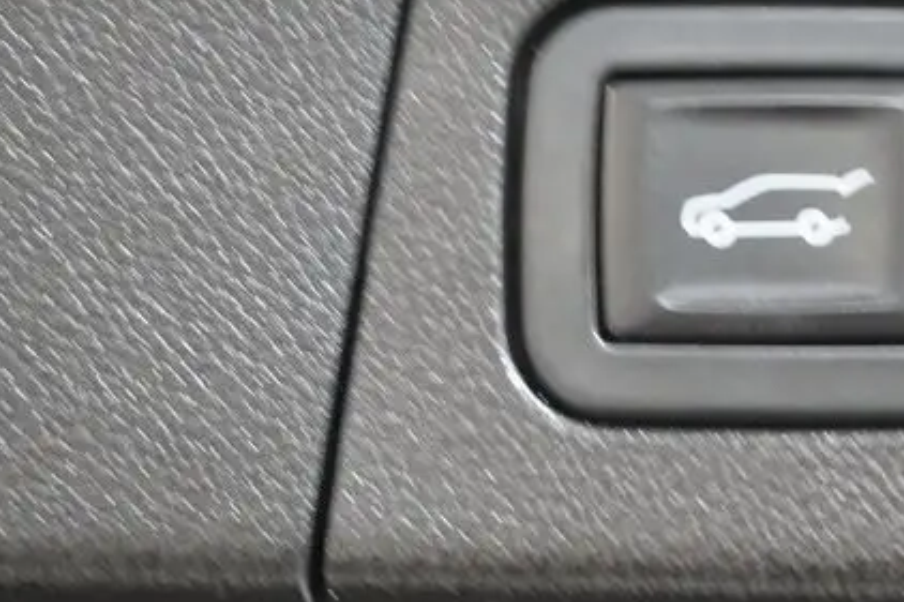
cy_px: 190
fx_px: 4297
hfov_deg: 11.9
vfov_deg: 8.0
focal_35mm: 171
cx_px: 771
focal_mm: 47
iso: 6400
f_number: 5.6
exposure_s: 1/15
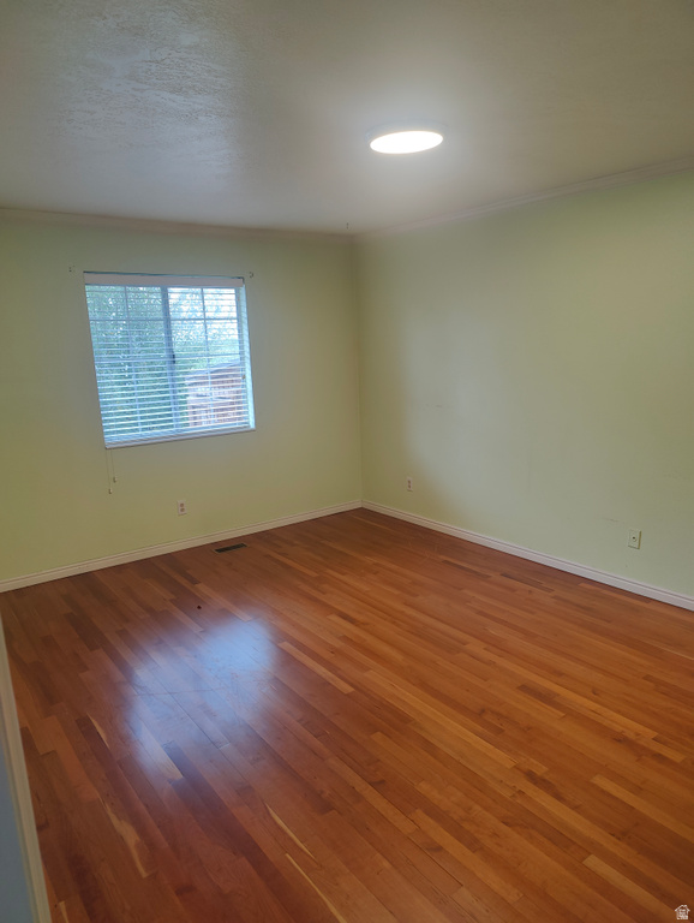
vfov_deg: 73.9
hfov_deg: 59.0
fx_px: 613
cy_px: 462
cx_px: 347
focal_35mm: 23
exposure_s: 1/60
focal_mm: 6.06
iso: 100
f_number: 1.8
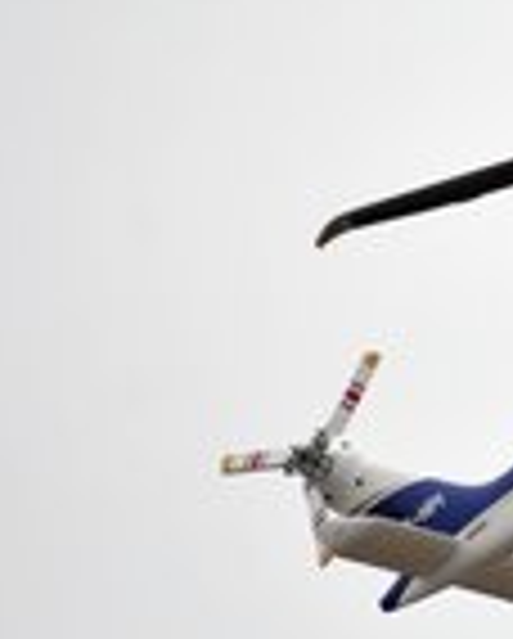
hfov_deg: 2.3
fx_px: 12480
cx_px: 963
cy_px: 140
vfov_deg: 2.9
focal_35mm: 659
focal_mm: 200
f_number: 3.2
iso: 1600
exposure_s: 1/8000
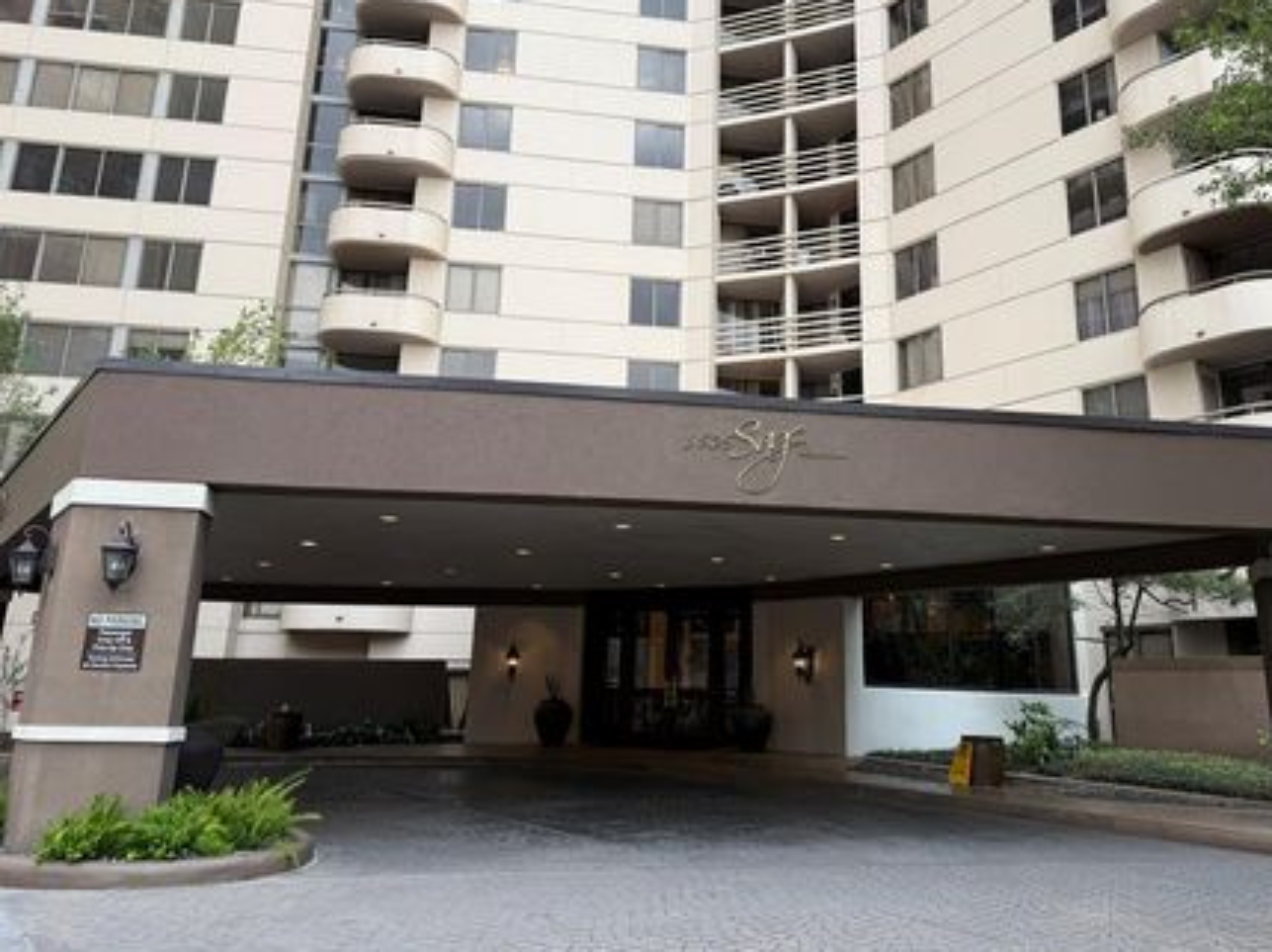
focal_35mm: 28
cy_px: 402
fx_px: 1028
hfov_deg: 63.3
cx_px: 718
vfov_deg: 49.5
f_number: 1.78
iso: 64
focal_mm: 6.76
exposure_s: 1/251
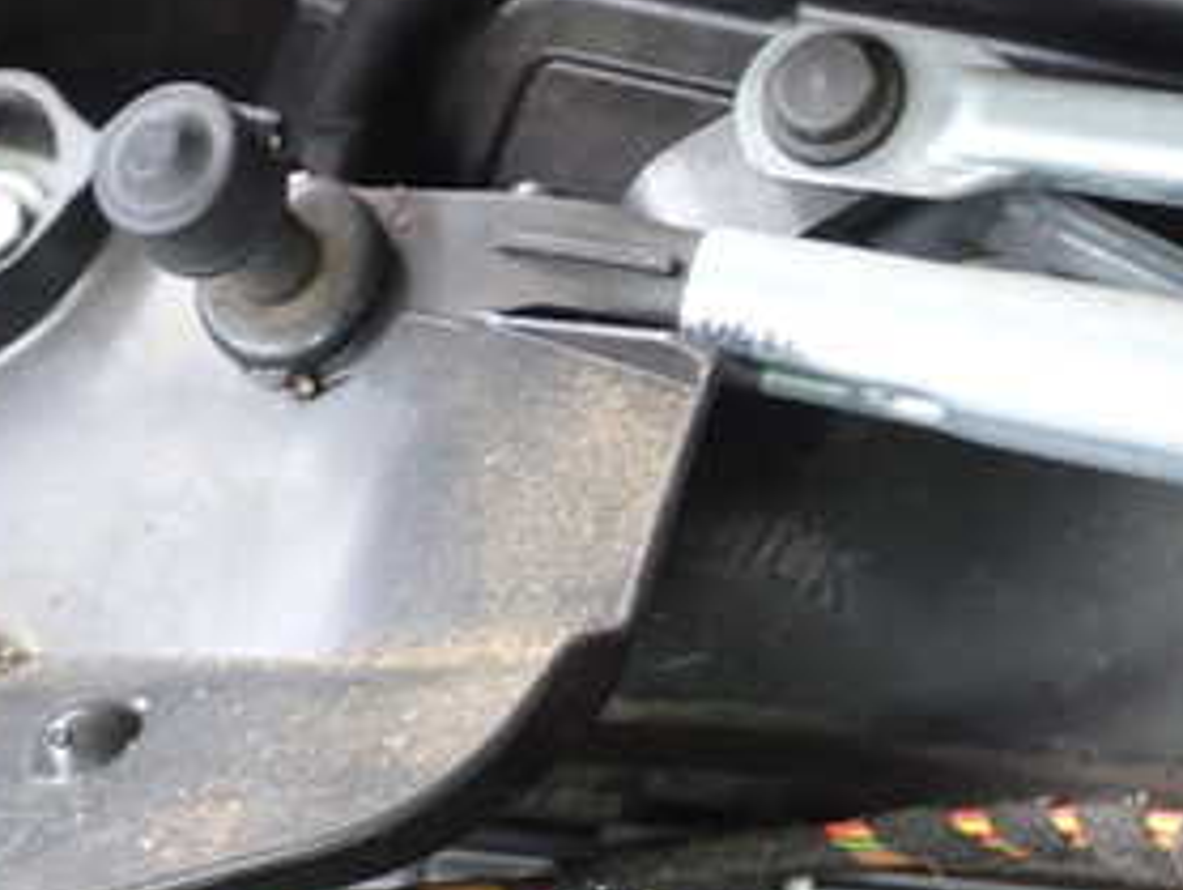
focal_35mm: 82
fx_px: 2805
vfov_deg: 18.0
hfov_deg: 23.8
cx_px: 604
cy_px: 617
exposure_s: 1/40
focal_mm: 6.83
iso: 200
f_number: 2.7
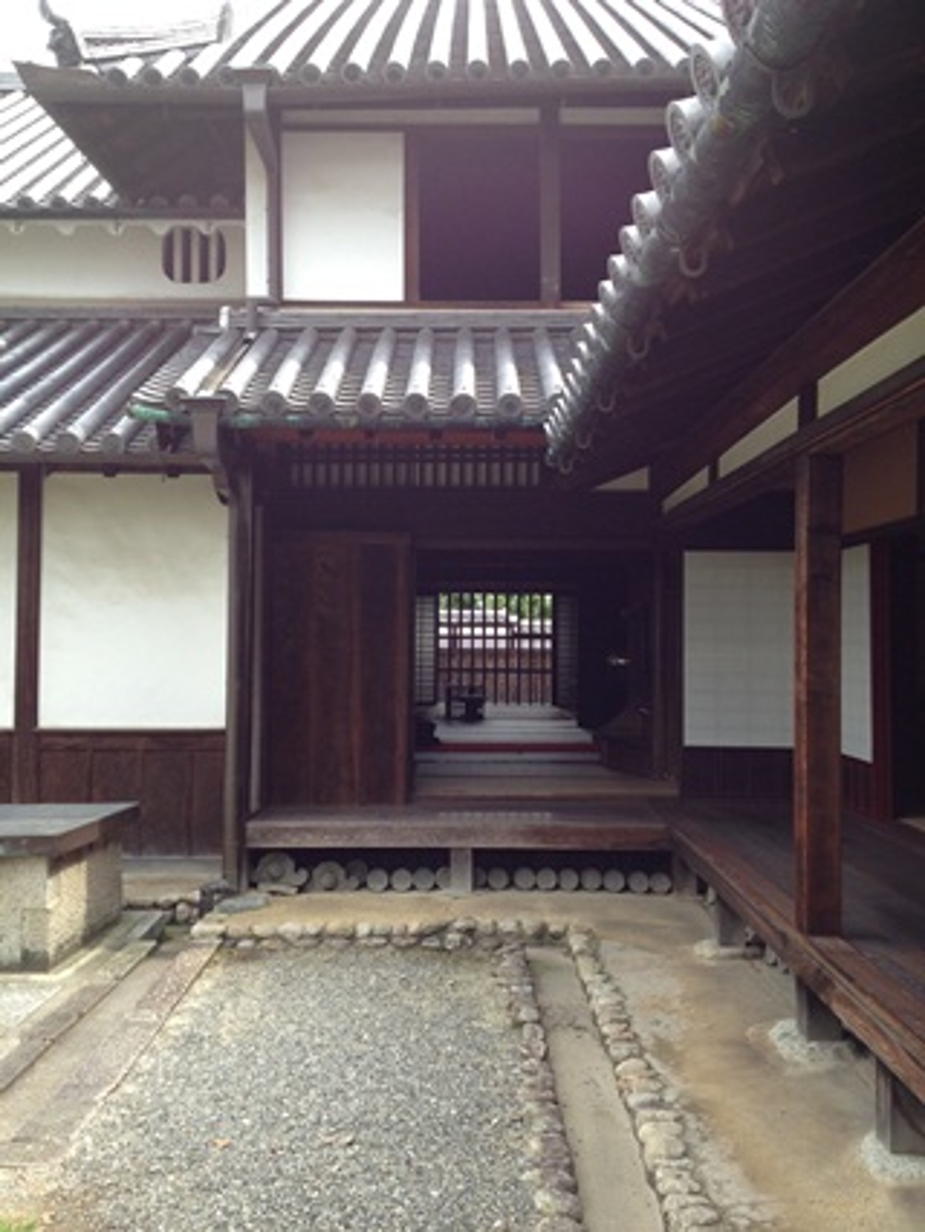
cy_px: 616
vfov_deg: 52.6
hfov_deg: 40.7
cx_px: 462
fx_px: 1246
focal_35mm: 35
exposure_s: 1/310
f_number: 2.4
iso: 64
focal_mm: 4.28
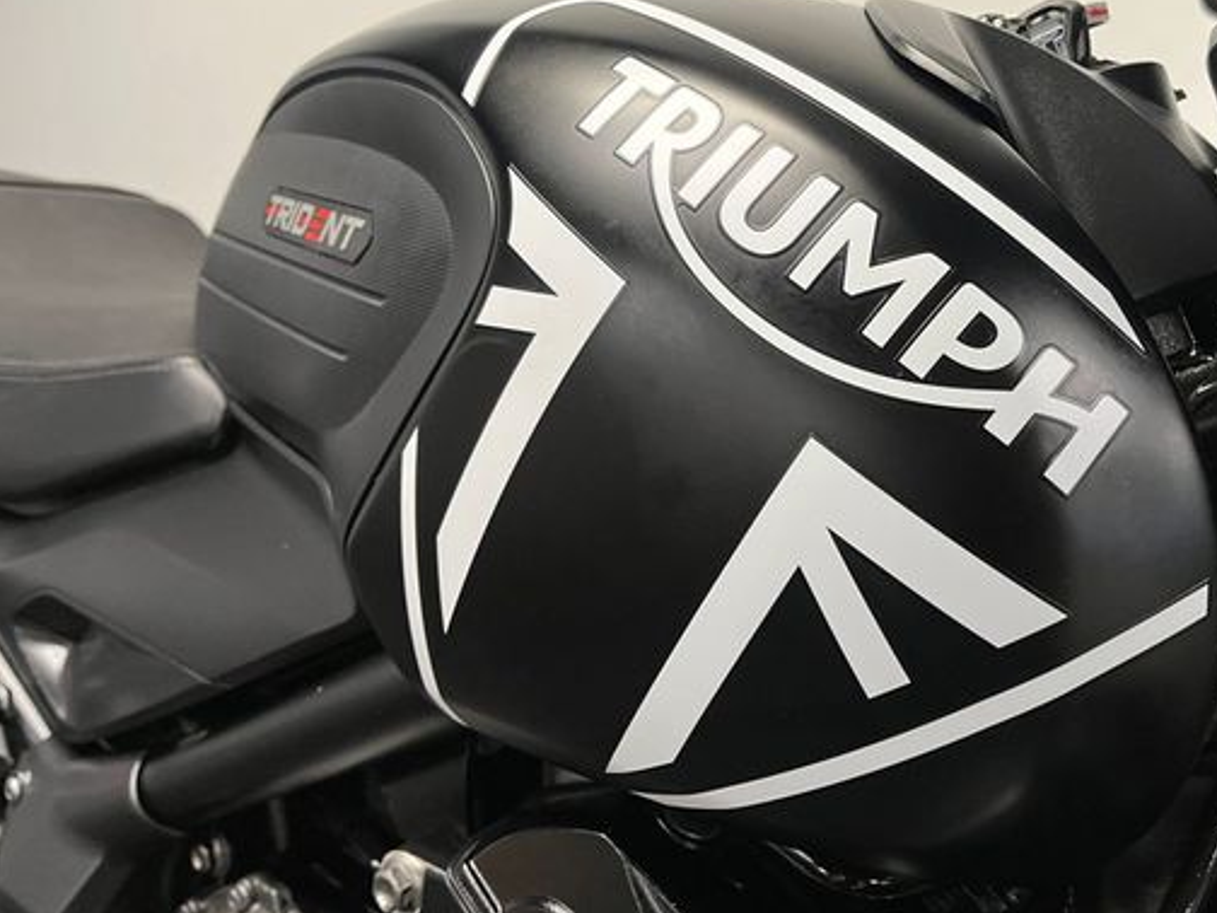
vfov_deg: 42.7
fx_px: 1160
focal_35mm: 33
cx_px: 768
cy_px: 355
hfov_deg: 54.7
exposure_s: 1/50
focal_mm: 5.1
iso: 125
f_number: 1.6
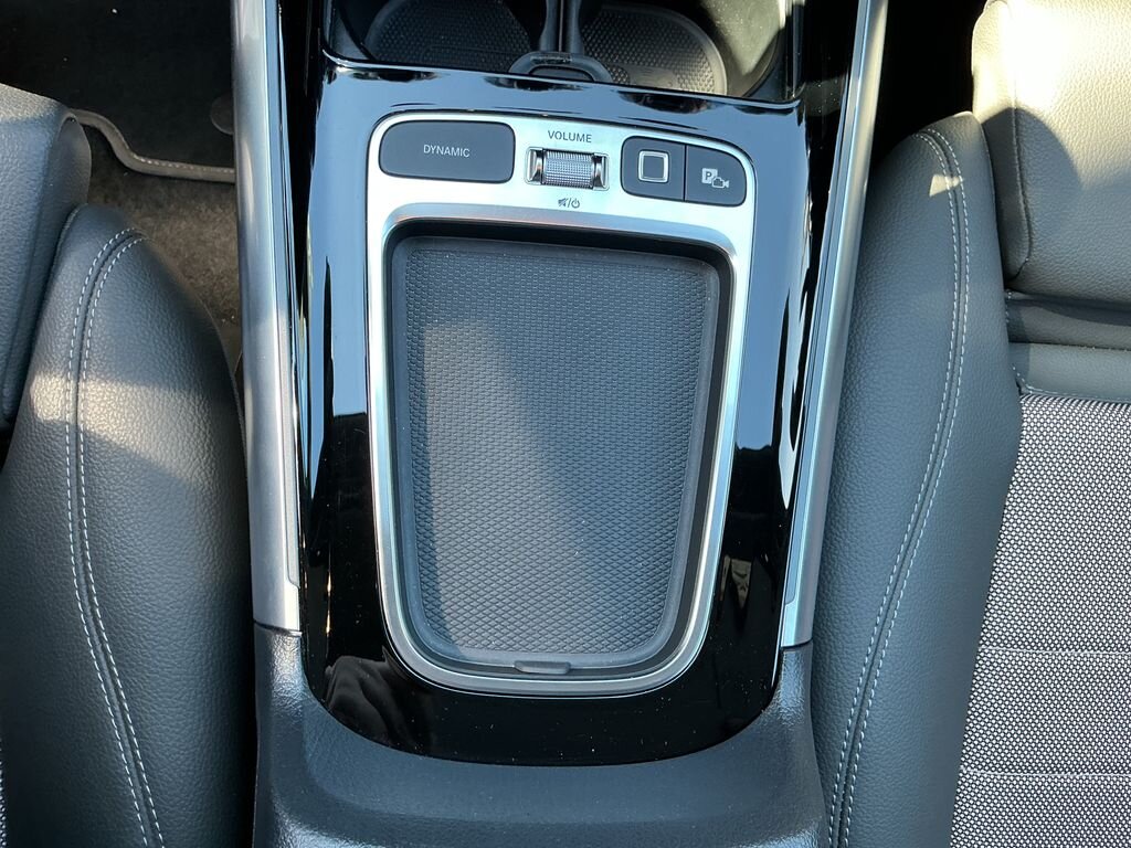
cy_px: 424
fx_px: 948
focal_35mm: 29
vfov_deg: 48.2
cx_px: 566
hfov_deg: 61.7
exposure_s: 1/60
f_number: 1.8
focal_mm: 3
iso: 64
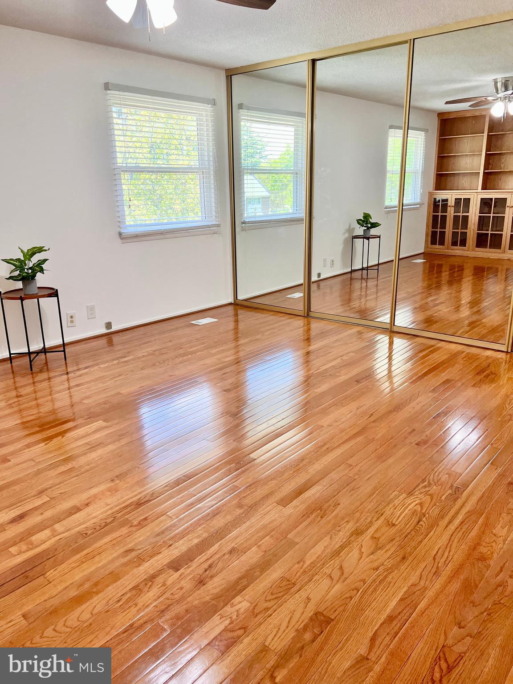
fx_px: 514
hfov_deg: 53.1
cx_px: 256
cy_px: 342
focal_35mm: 26
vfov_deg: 67.3
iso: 100
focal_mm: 5.7
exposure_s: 1/120
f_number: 1.5
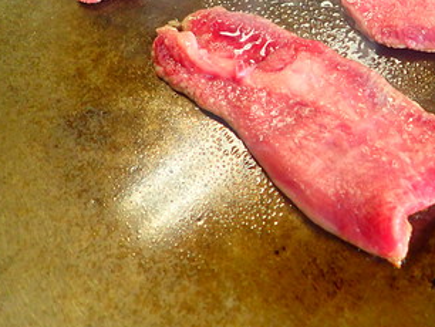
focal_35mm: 49
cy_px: 54
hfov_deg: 37.1
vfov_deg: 28.9
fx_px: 616
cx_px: 364
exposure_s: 1/50
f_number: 2
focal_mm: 4.5
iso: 200
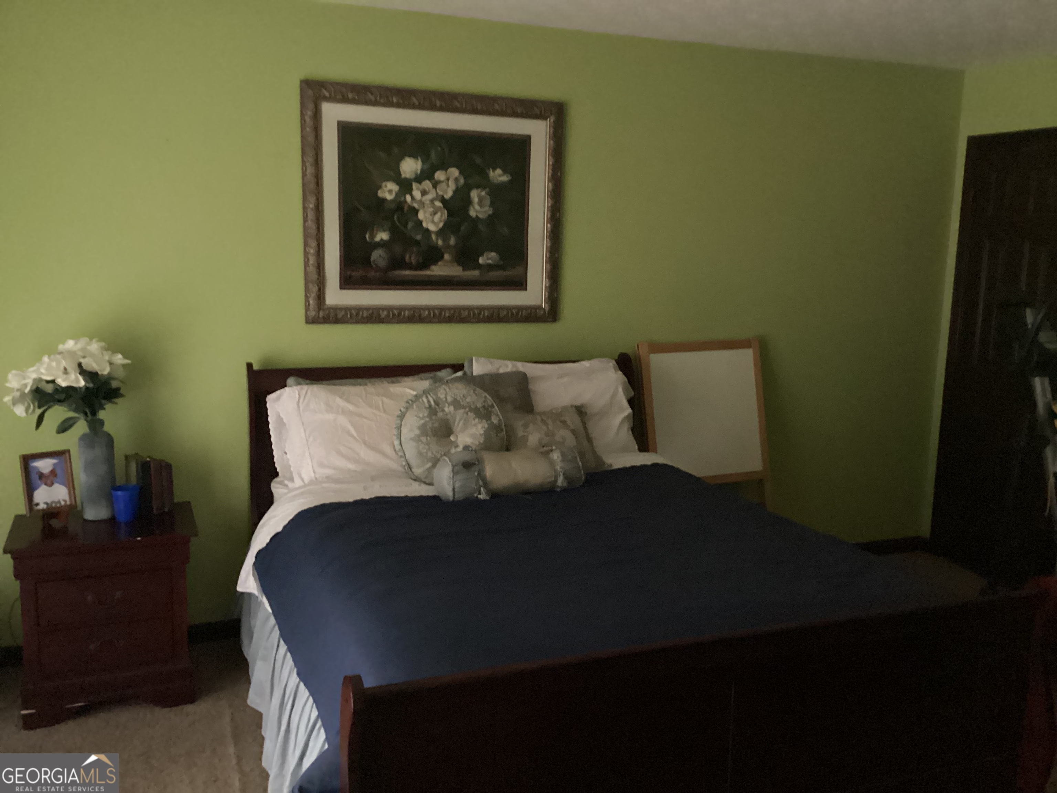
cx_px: 528
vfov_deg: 45.4
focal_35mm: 31
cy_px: 396
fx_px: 947
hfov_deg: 58.4
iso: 800
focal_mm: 3.3
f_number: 2.4
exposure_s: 1/15
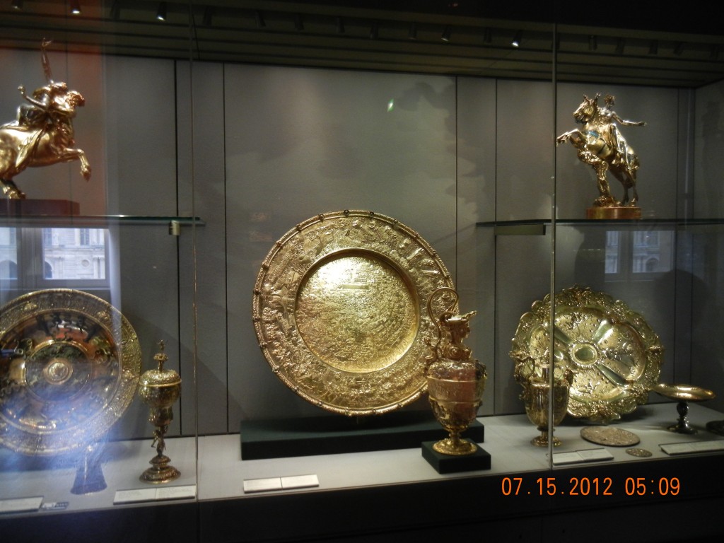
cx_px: 362
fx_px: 627
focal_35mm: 30
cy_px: 272
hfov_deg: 60.0
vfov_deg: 46.8
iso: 400
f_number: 3.5
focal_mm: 5.4
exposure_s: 1/19.8
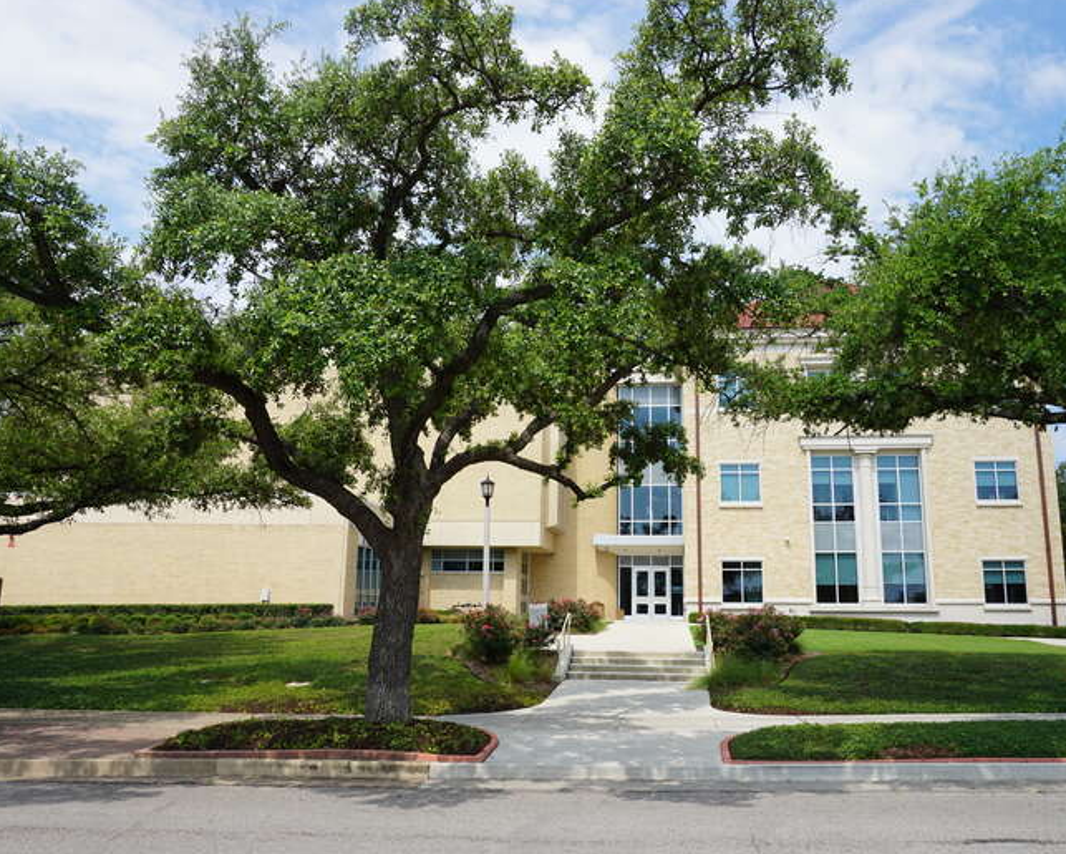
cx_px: 577
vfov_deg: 51.6
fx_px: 884
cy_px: 434
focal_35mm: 28
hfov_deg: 62.1
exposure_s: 1/125
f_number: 11
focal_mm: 16
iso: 100
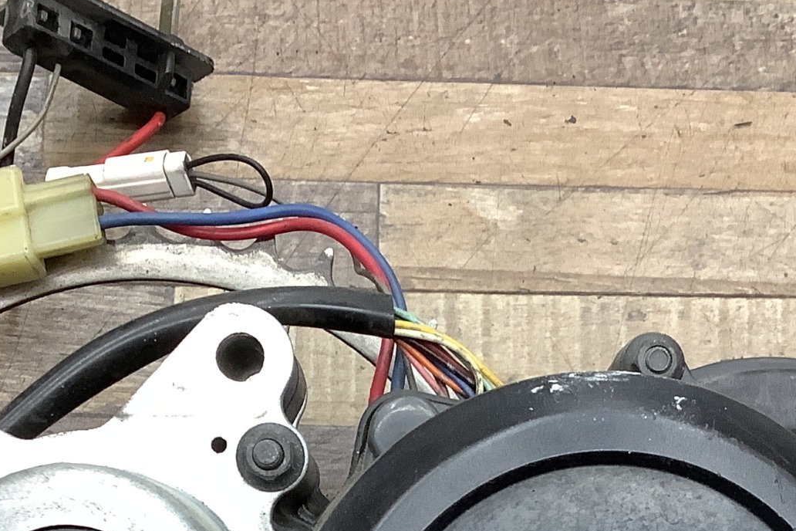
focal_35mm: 80
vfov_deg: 16.2
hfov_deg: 25.2
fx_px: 1769
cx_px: 524
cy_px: 685
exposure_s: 1/60
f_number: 2.4
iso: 200
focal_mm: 3.3
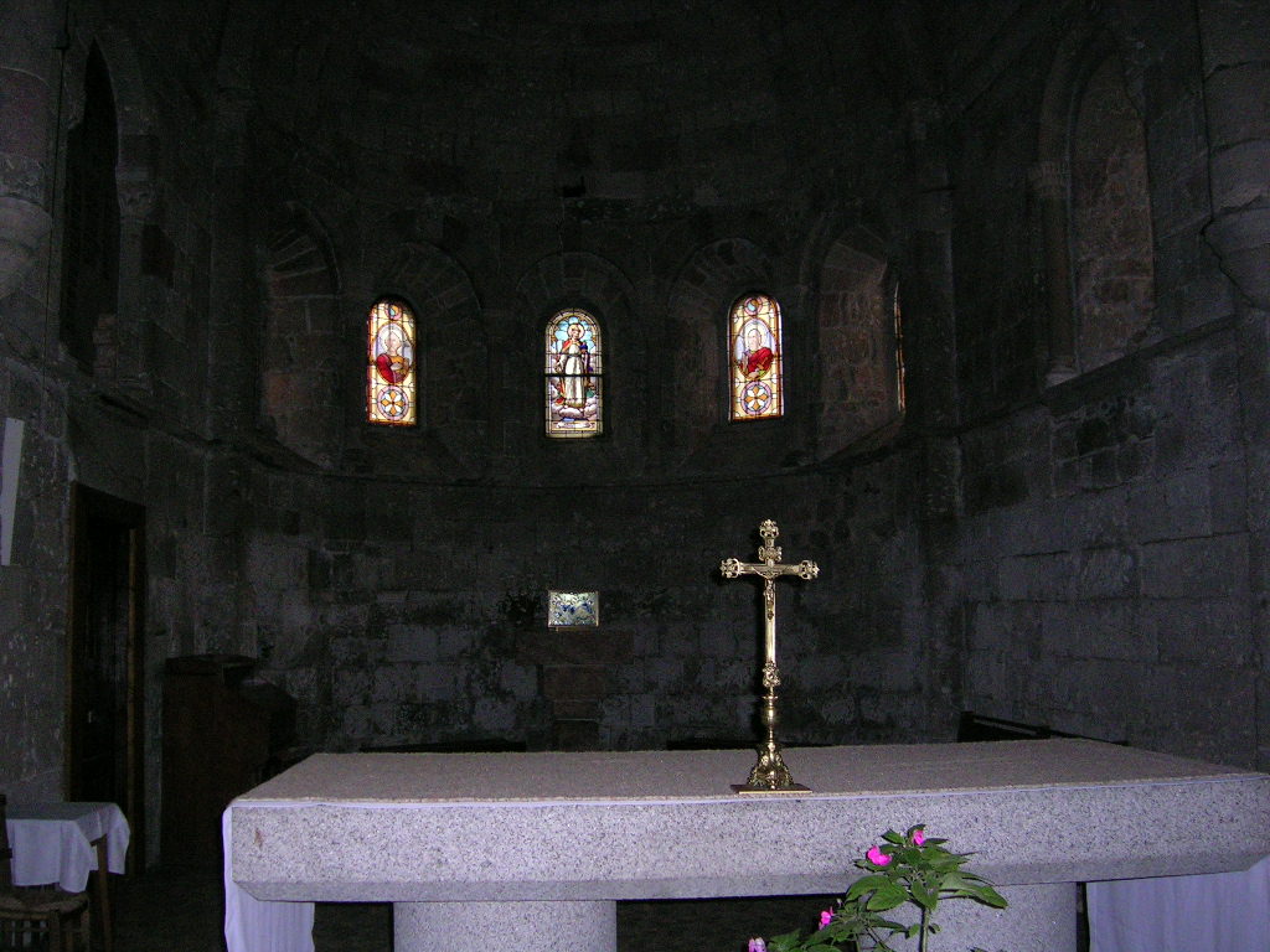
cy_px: 476
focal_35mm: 35
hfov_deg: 52.6
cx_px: 635
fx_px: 1284
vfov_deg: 40.7
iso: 200
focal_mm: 5.4
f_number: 2.8
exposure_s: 1/60.1
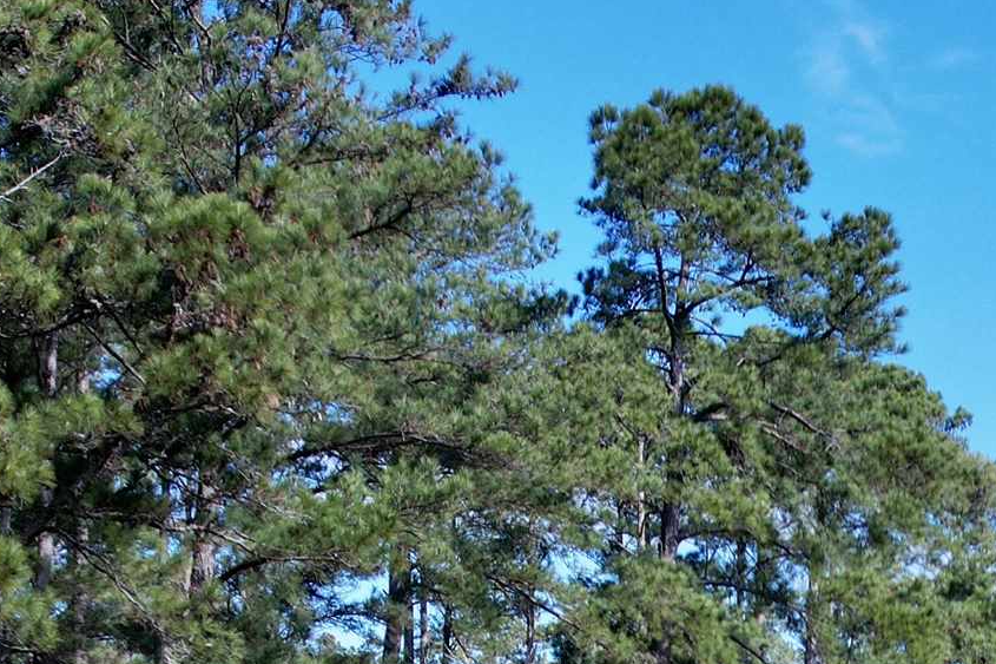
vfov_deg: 16.0
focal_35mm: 80
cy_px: 922
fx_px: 2213
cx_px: 944
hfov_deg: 24.4
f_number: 2.8
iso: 130
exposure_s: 1/1250
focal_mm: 8.38
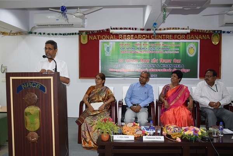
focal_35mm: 30
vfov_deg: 43.6
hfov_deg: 61.9
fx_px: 194
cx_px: 116
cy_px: 78
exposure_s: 1/60
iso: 800
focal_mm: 20
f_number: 4
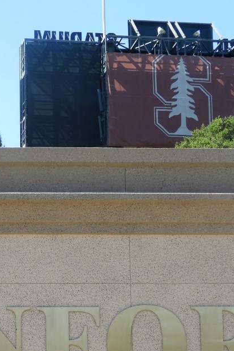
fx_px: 1287
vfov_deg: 15.5
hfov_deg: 10.3
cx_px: 28
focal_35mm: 132
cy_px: 258
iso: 100
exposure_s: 1/400
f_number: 4
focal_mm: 9.9
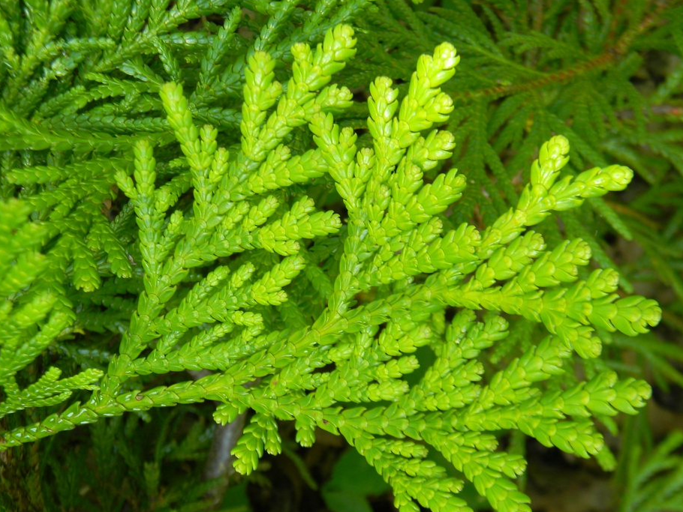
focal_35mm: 63
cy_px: 262
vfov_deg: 23.3
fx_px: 1243
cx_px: 342
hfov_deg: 30.7
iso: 80
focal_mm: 10.1
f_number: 4.1
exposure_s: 1/34.2
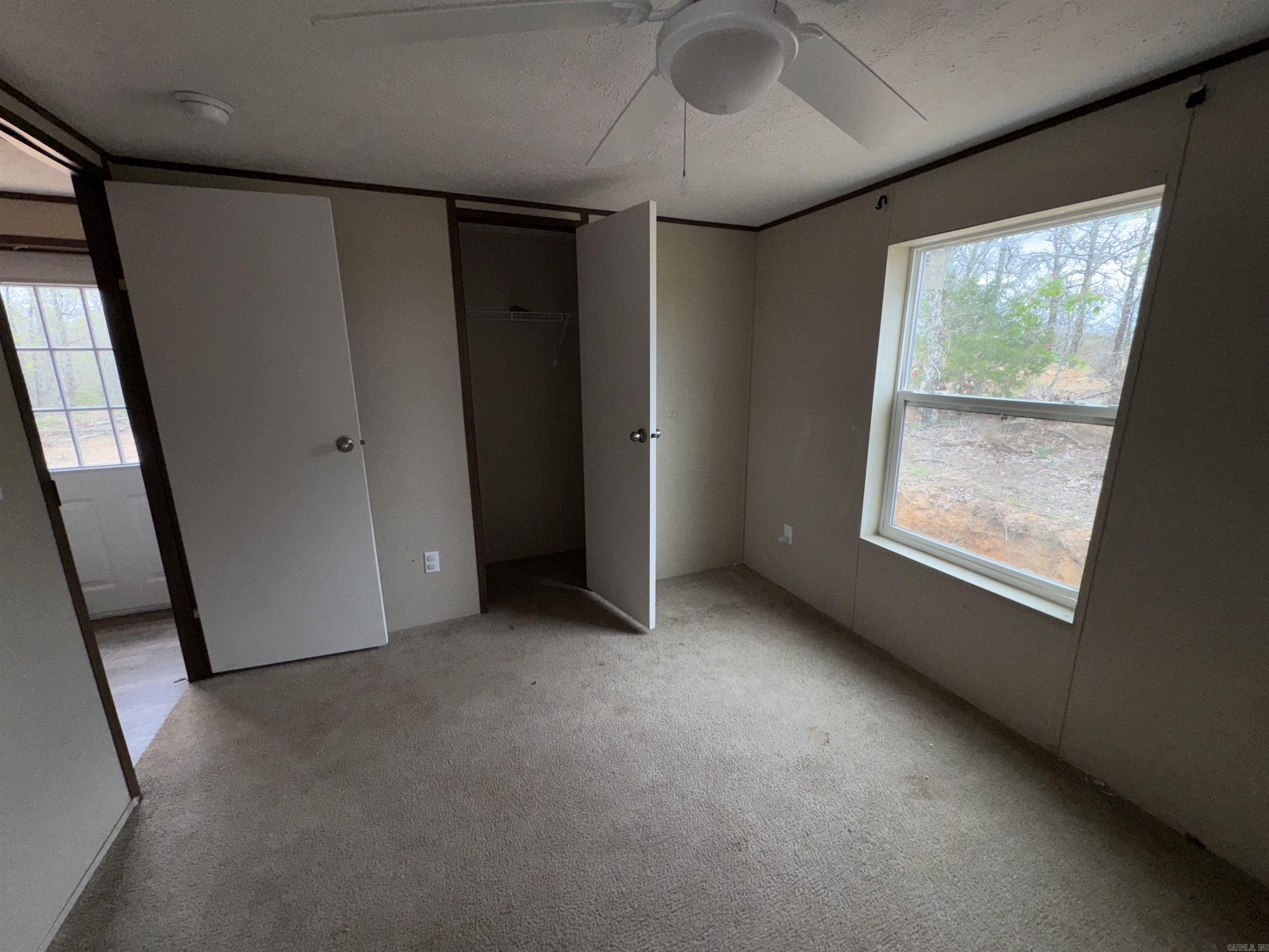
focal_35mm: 14
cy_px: 476
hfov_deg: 102.1
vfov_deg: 85.7
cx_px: 634
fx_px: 513
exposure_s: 1/122
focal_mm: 2.22
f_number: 2.2
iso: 50
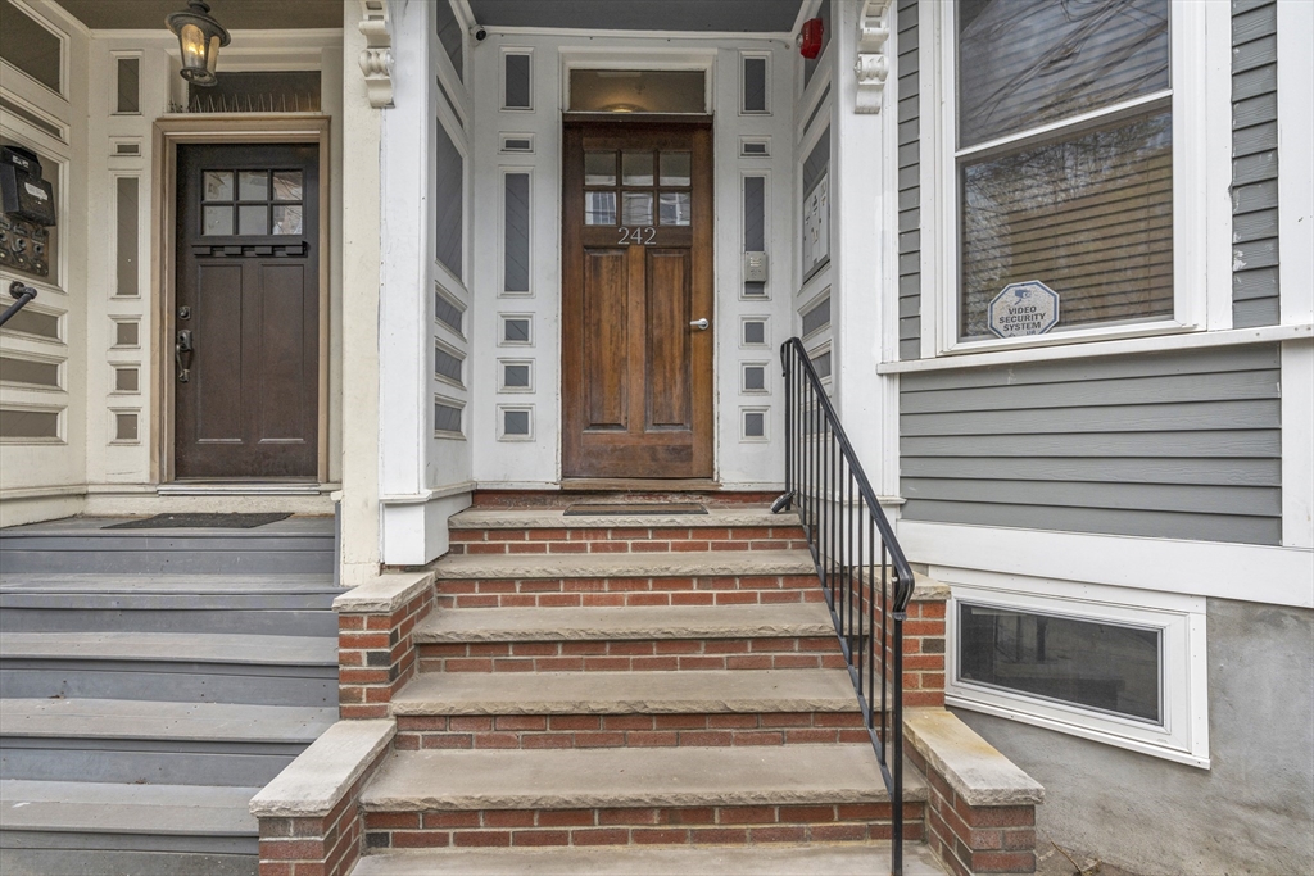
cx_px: 657
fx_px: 621
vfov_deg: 70.5
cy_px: 438
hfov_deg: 93.3
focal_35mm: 17
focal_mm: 17
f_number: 11
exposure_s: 1/80
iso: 320
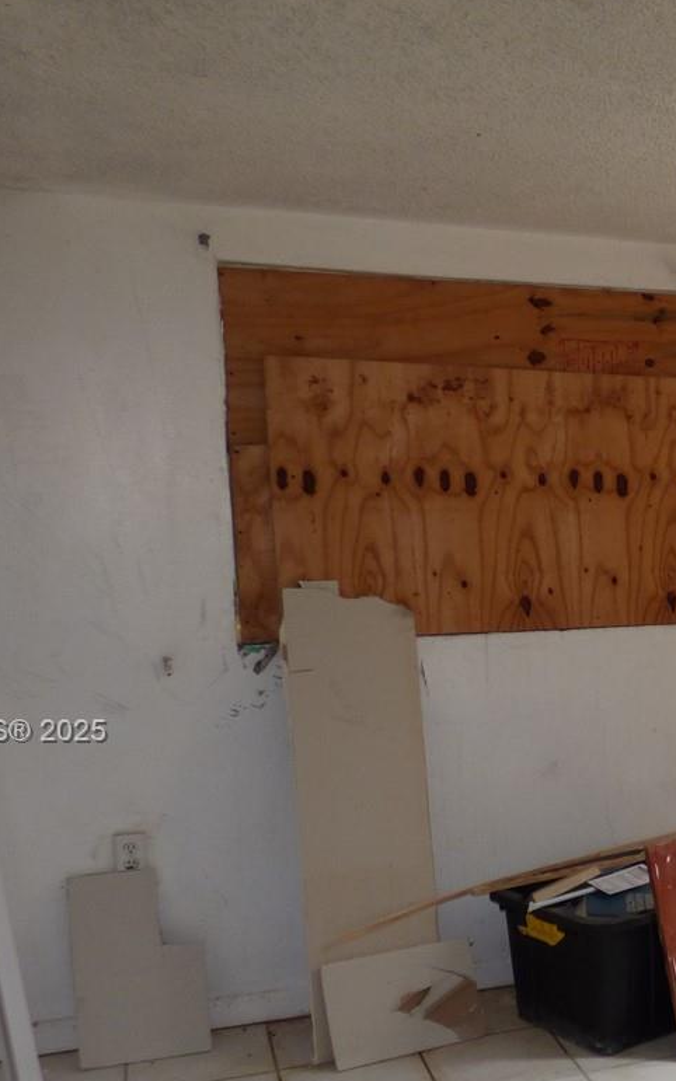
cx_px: 780
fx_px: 1297
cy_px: 733
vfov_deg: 44.5
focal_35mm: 44
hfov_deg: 26.4
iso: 100
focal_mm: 3.58
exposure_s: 1/40
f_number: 2.8
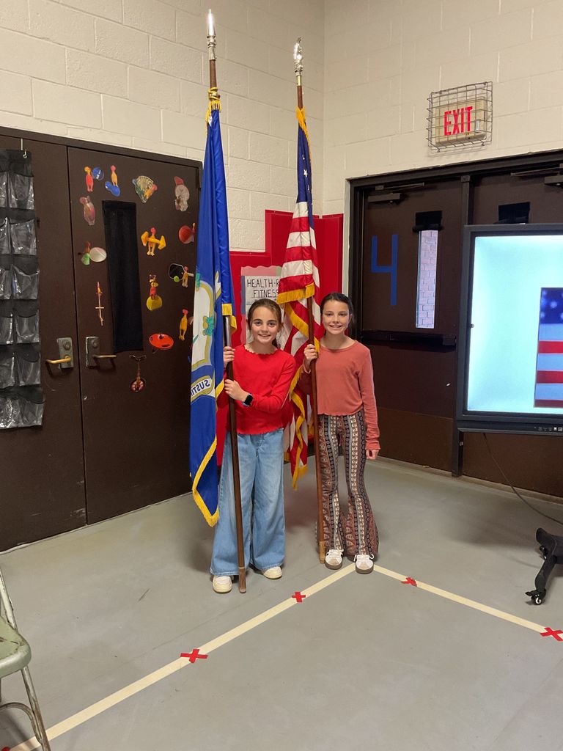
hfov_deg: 48.2
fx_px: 629
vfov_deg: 61.7
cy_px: 376
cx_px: 282
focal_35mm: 29
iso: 200
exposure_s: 1/50
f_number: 1.8
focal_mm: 3
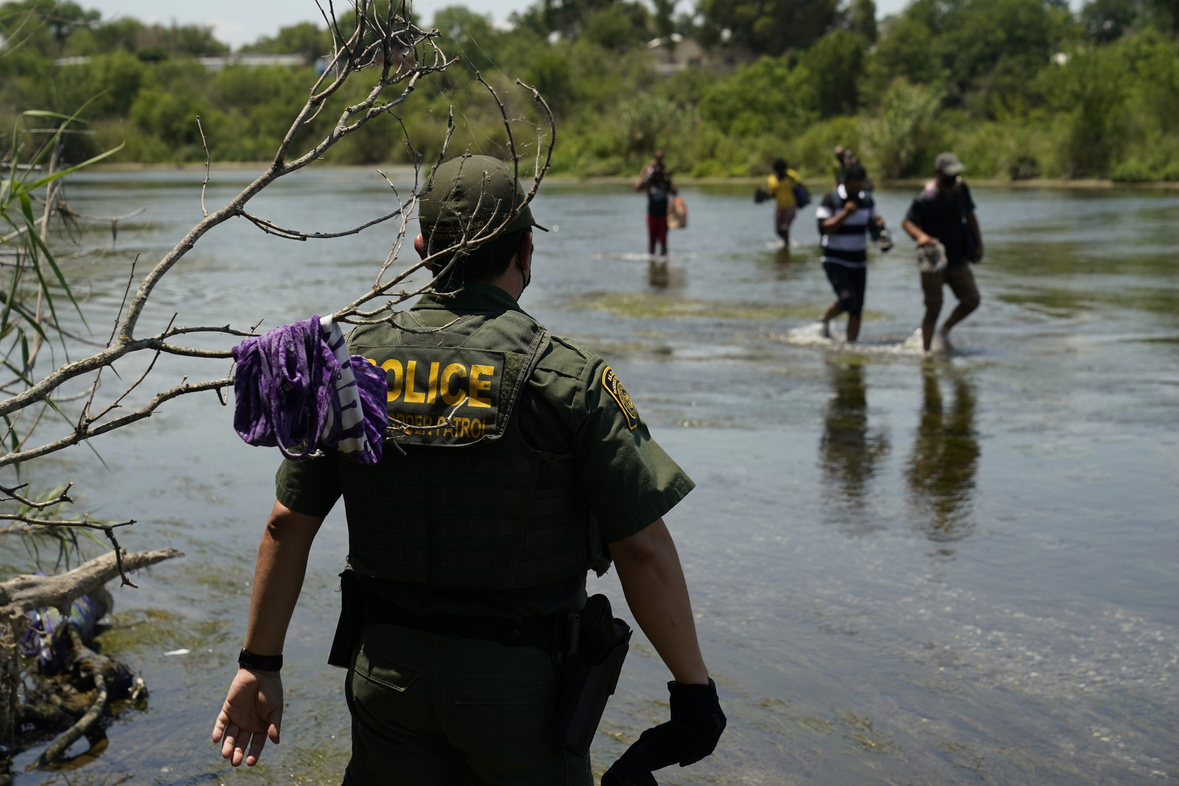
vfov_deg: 21.2
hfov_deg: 31.4
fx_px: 2096
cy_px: 393
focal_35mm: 64
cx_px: 590
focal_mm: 64
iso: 320
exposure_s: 1/1600
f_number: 5.6
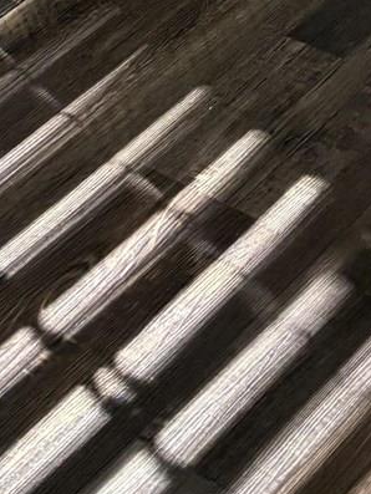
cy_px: -926
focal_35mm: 151
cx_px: 735
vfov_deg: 10.1
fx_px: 2157
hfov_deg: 9.2
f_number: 1.6
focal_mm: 5.96
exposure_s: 1/122
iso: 100
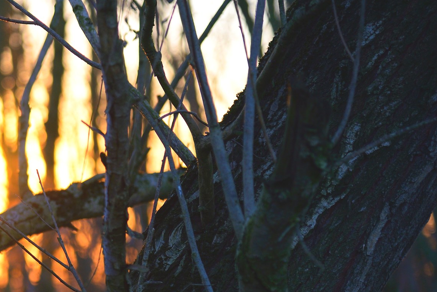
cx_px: -17
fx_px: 3048
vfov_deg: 5.5
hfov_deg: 8.2
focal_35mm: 251
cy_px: 273
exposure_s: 1/320
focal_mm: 120
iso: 100
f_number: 4
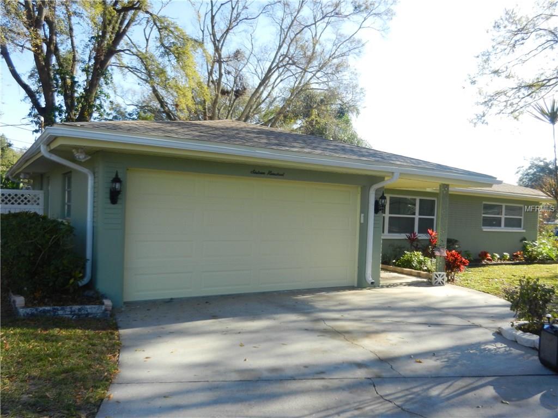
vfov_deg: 48.2
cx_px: 279
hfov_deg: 61.7
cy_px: 209
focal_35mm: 29
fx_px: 467
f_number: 3.6
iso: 160
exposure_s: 1/500
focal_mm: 5.1
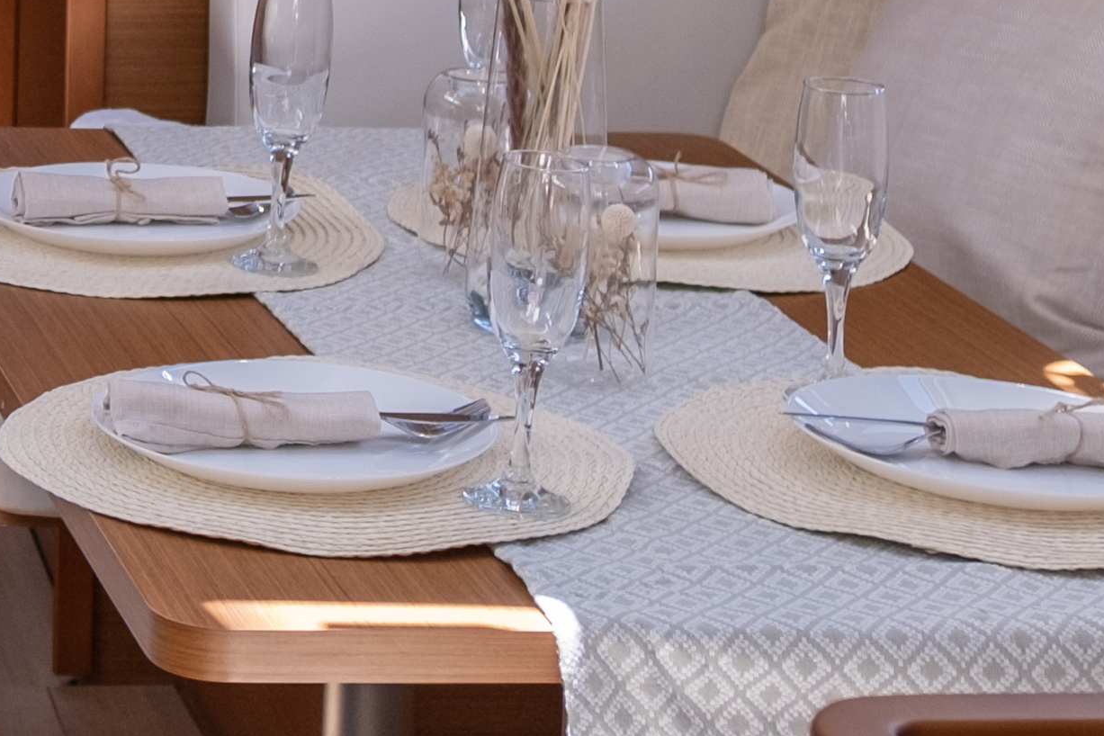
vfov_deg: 11.1
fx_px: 3680
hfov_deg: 15.3
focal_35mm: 120
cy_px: -273
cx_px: -721
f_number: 2.5
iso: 160
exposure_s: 1/125
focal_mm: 16
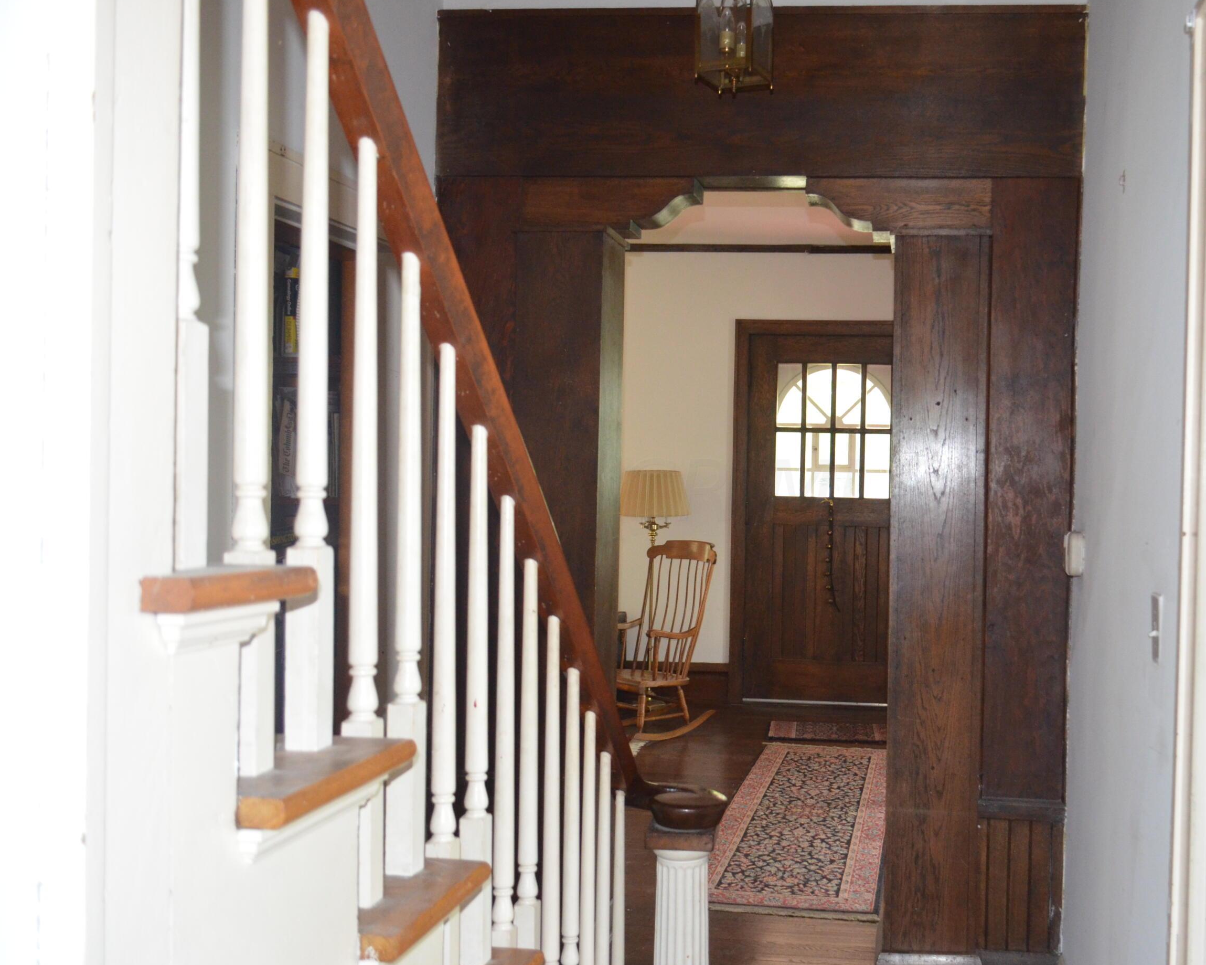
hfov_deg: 53.4
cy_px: 489
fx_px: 1178
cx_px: 776
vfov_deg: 44.5
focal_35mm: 33
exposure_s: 1/60
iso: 1800
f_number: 3.5
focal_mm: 18
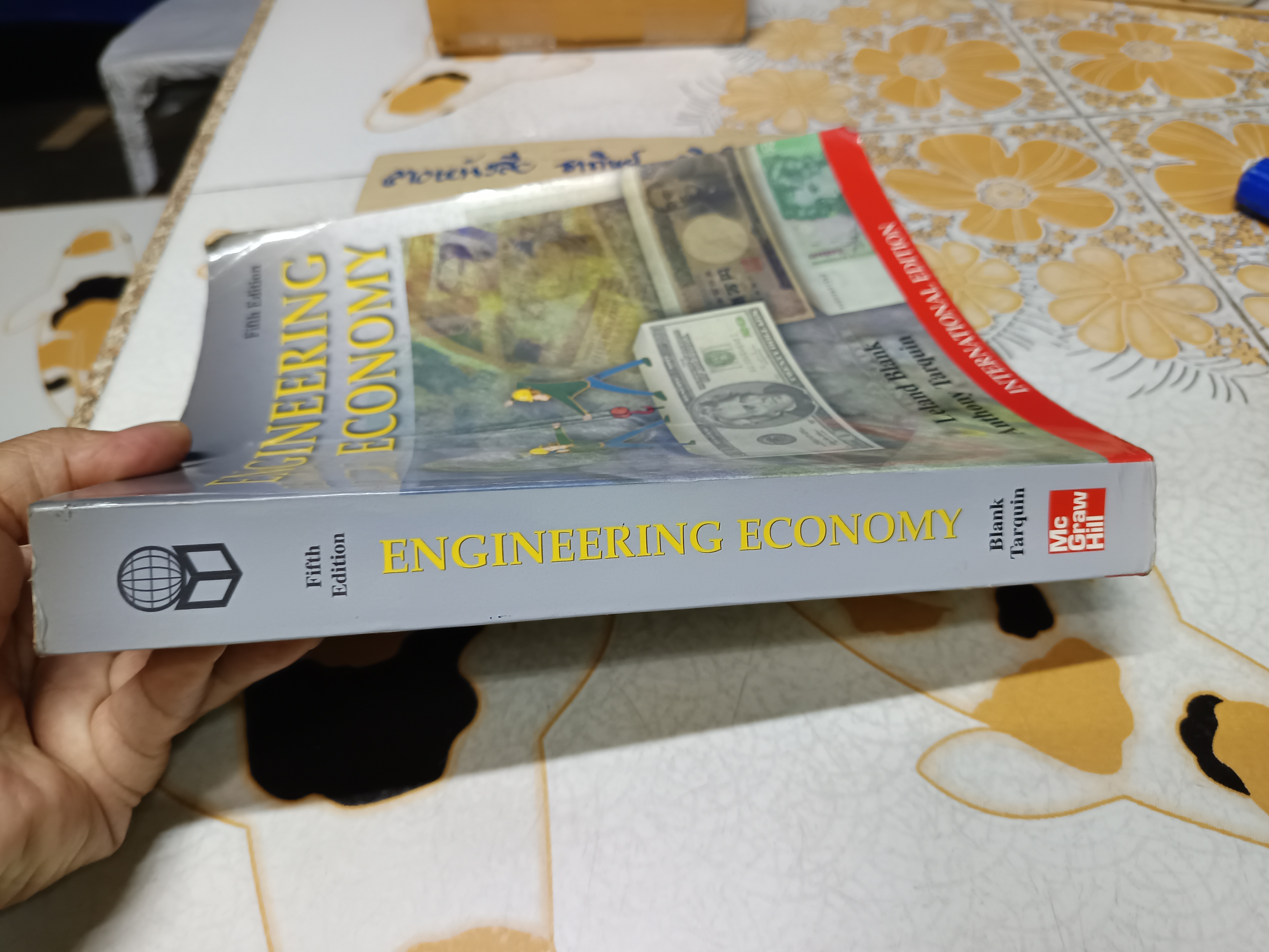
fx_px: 880
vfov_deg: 56.8
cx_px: 634
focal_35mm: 24
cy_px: 476
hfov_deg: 71.6
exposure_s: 1/25
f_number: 1.7
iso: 936
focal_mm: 5.31
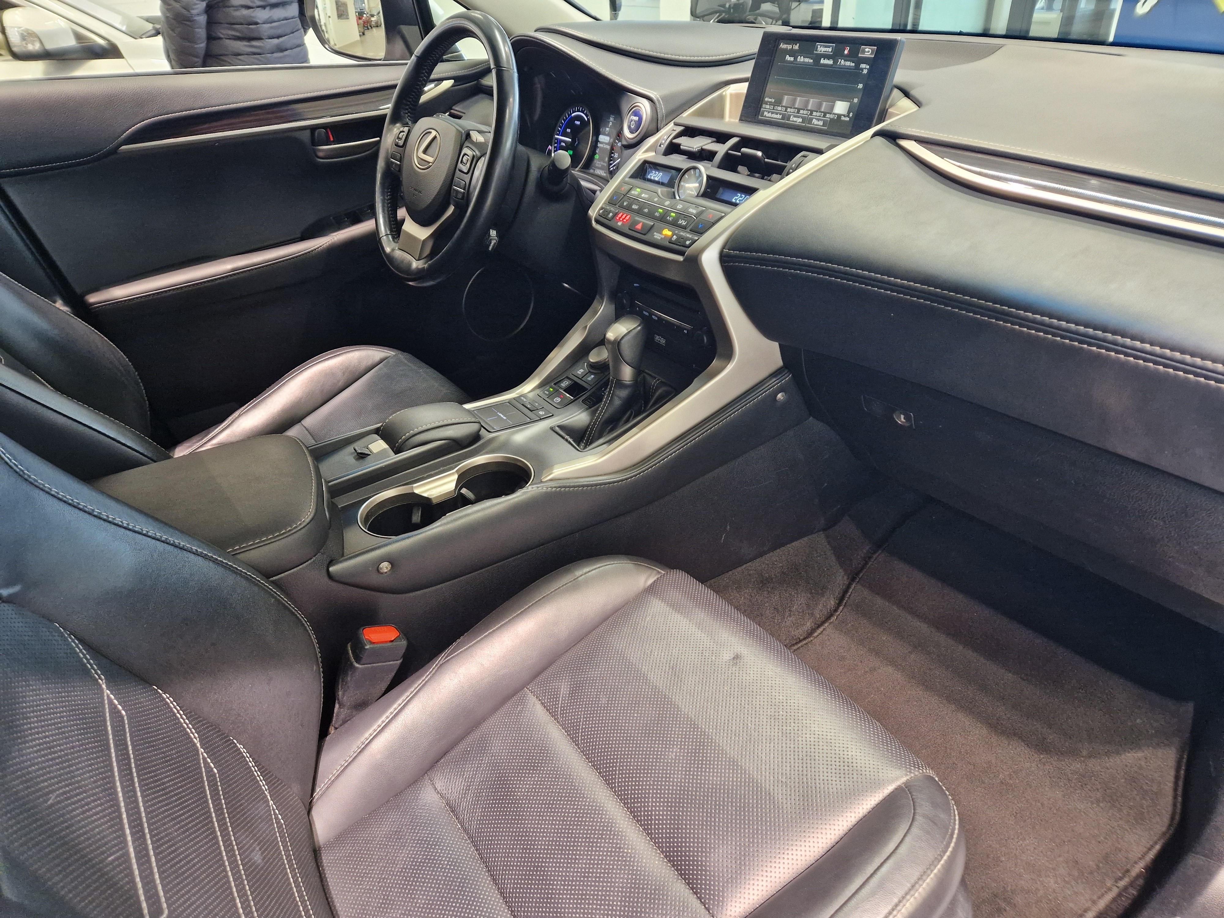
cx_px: 612
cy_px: 459
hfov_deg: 73.9
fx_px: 813
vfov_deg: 58.9
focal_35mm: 23
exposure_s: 1/100
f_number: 1.8
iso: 400
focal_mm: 5.4
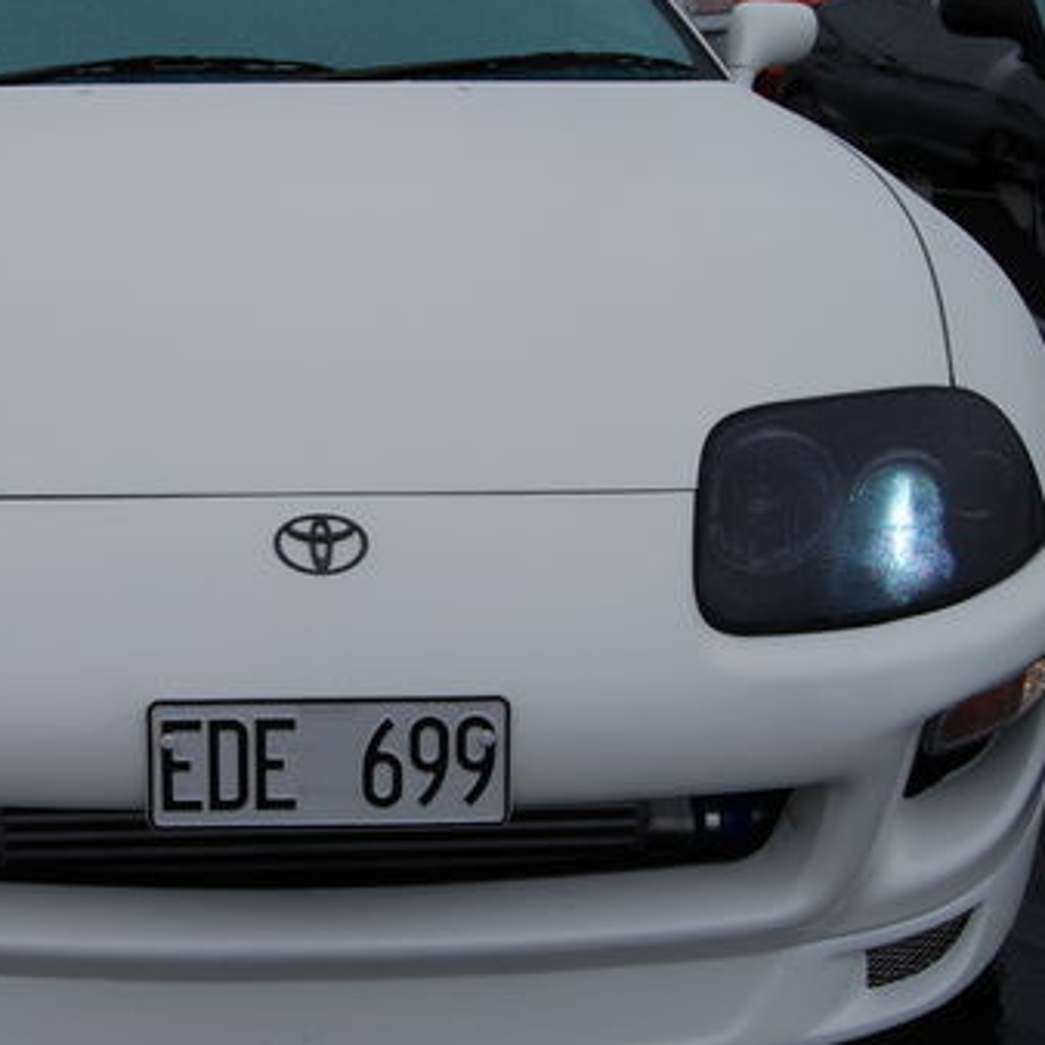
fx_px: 1810
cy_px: 470
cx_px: 229
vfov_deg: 32.2
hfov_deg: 31.5
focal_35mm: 53
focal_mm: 22
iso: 200
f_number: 9
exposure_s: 1/320
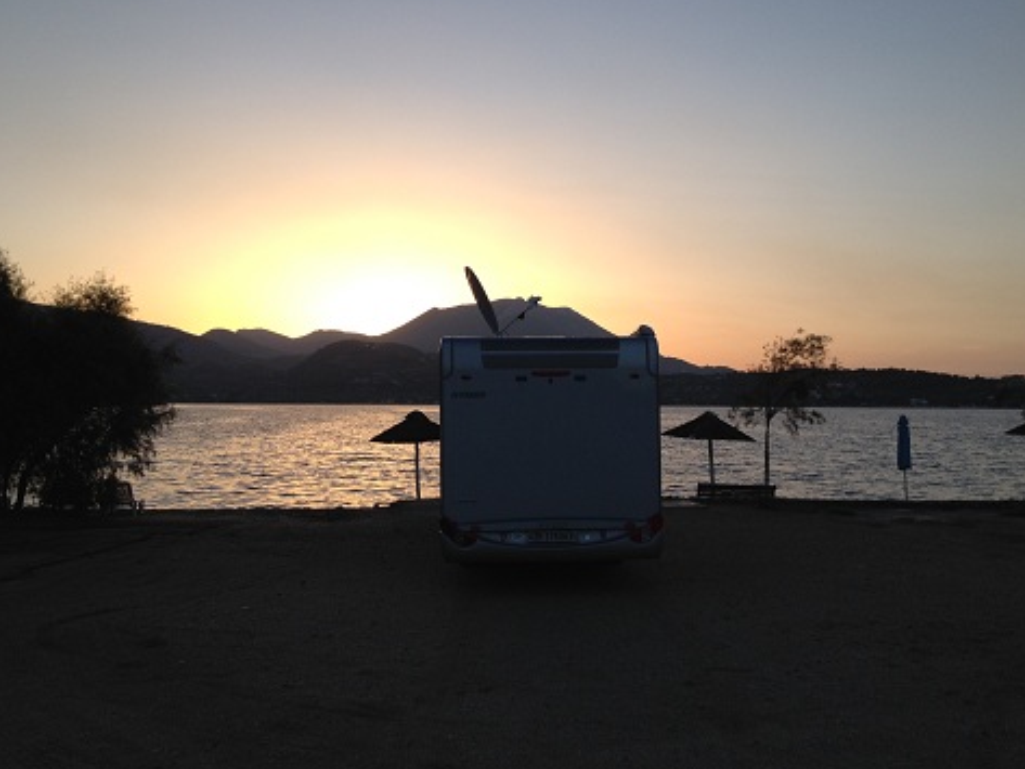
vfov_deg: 38.7
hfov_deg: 50.1
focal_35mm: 37
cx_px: 533
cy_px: 393
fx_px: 1096
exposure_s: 1/464
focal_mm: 4.28
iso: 50
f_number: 2.4
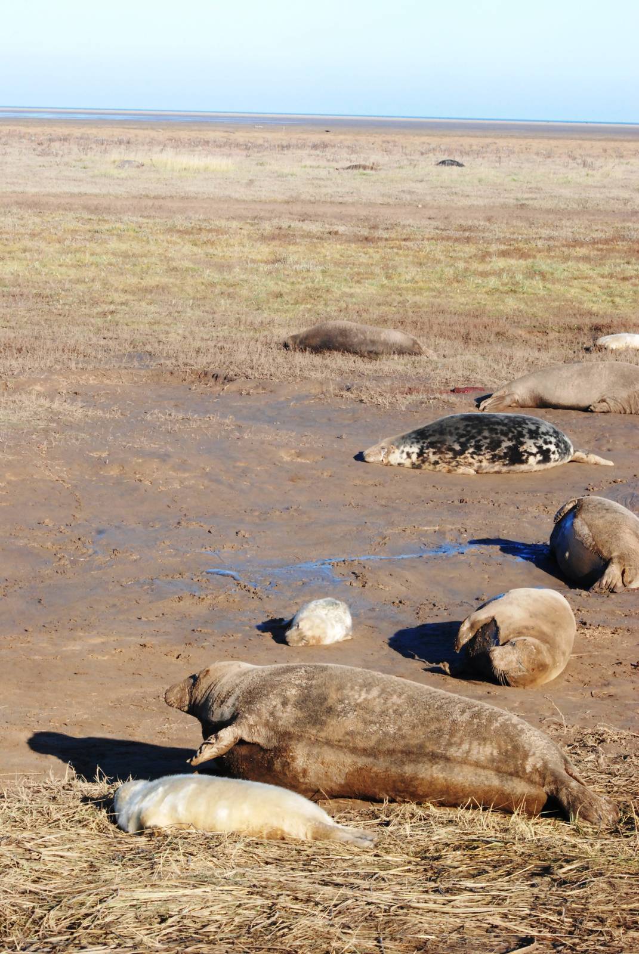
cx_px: 320
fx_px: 2788
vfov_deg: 19.4
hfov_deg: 13.1
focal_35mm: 105
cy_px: 477
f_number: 20
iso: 1000
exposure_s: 1/160
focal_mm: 70
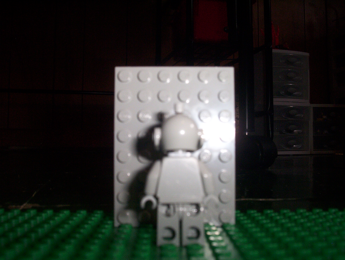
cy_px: 130
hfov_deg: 47.8
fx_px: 390
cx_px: 172
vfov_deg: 37.0
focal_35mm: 39
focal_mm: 6
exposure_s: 1/30
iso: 140
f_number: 4.5
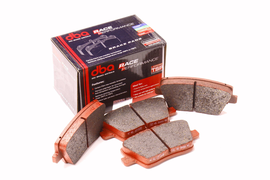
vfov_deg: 16.6
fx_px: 619
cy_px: 90
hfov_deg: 24.6
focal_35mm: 82
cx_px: 135
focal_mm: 55
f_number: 22
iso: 125
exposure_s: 1/125
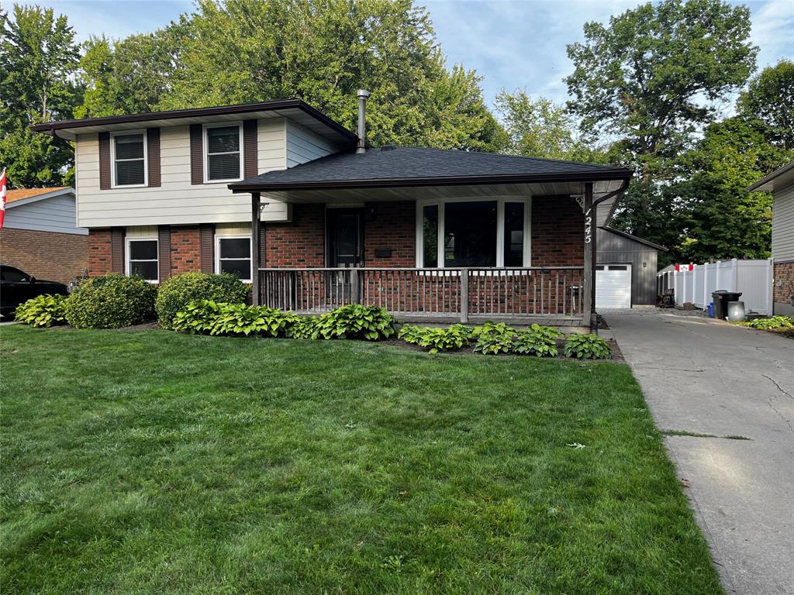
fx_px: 596
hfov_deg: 67.3
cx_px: 397
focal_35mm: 26
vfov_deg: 53.1
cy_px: 298
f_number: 1.6
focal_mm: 5.1
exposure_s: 1/335
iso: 50
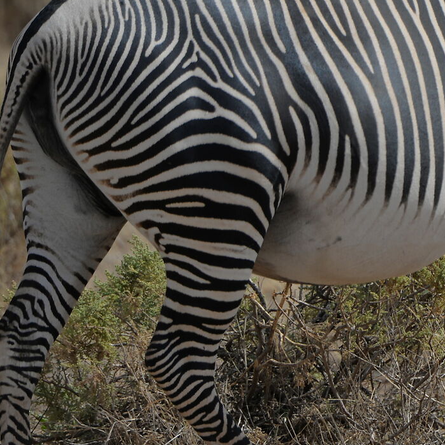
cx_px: 448
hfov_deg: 1.5
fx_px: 17017
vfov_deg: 1.5
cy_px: 261
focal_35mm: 1170
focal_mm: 400
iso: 100
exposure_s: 1/1000
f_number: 5.6
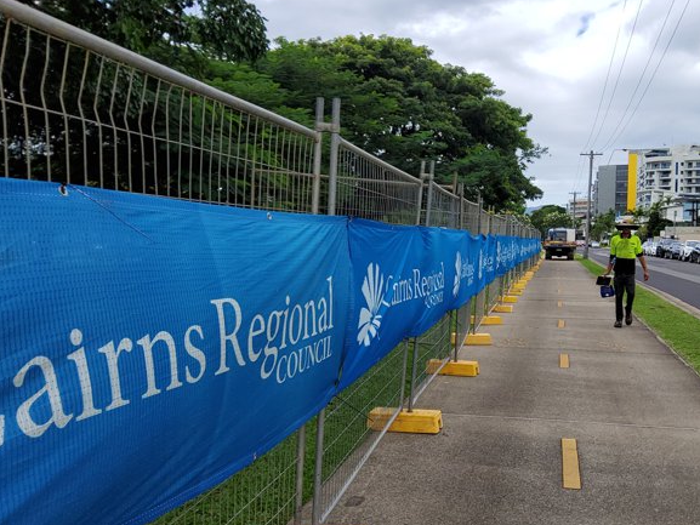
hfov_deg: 46.4
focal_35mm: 40
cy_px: 292
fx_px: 809
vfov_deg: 35.9
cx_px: 431
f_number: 9.5
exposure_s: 1/60
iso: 100
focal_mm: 32
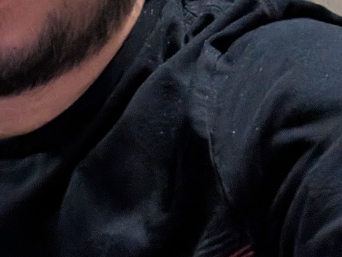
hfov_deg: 17.2
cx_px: -267
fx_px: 929
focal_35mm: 94
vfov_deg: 14.6
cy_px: -135
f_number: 2.2
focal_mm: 2.74
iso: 1240
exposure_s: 1/15
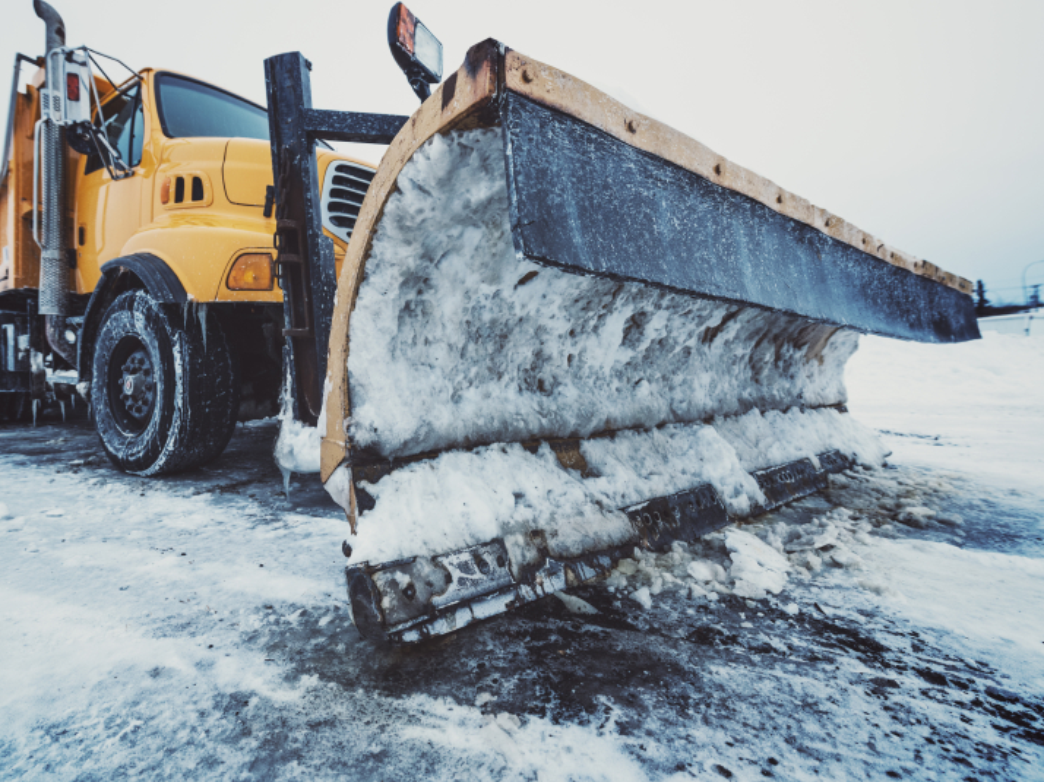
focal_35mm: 16
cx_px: 428
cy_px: 373
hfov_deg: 93.5
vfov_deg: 78.0
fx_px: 482
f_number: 4.5
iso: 400
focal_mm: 14
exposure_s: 1/200
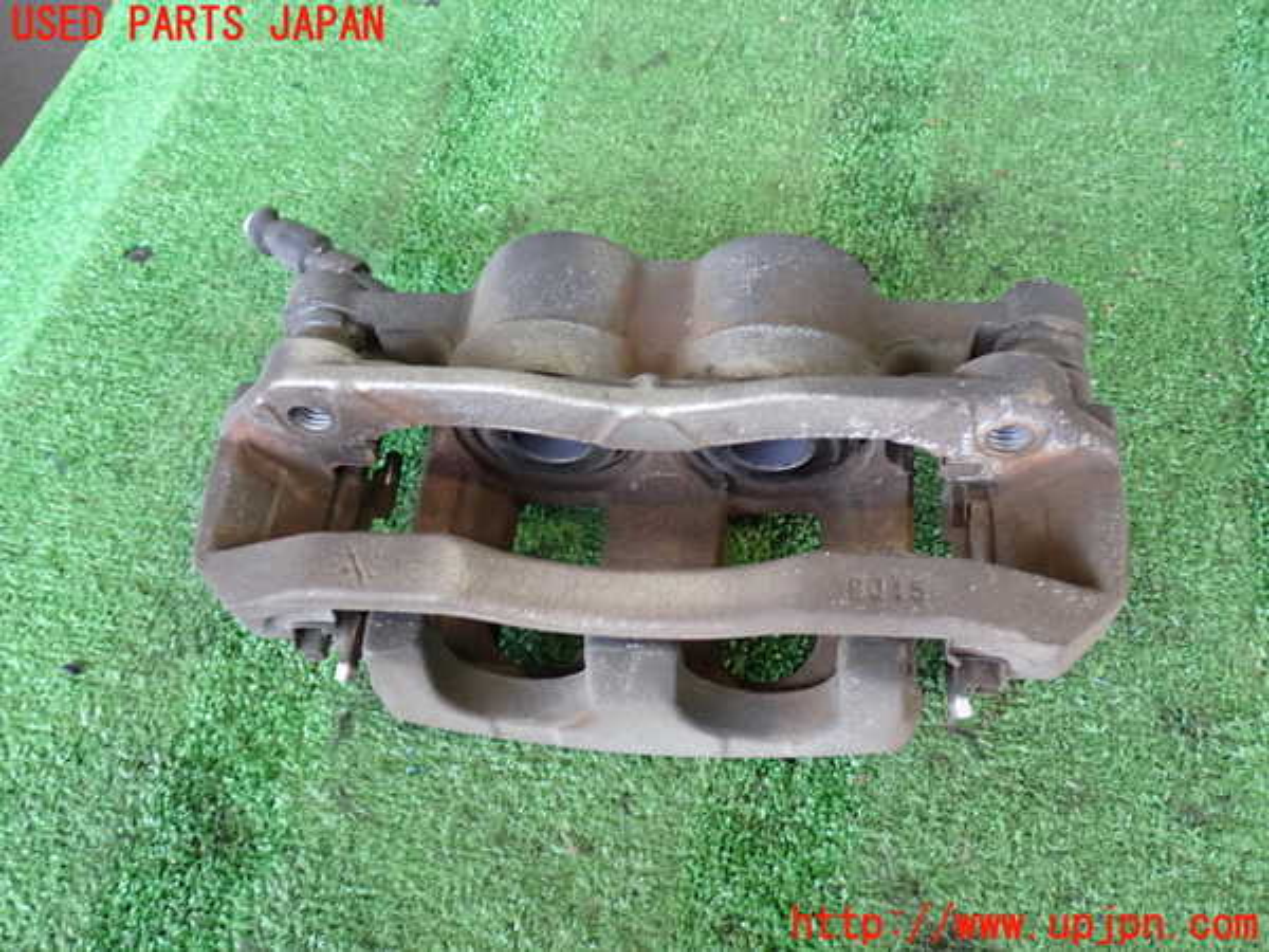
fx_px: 1320
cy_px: 476
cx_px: 634
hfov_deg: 51.4
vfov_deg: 39.7
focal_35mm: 36
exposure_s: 1/40
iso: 200
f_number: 2.5
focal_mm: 6.37
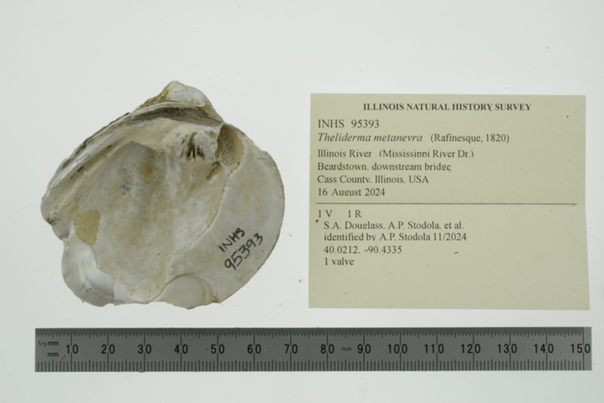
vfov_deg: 22.6
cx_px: 302
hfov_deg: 33.4
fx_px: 1007
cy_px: 202
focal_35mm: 60
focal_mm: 60
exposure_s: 1/10
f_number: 32
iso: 100
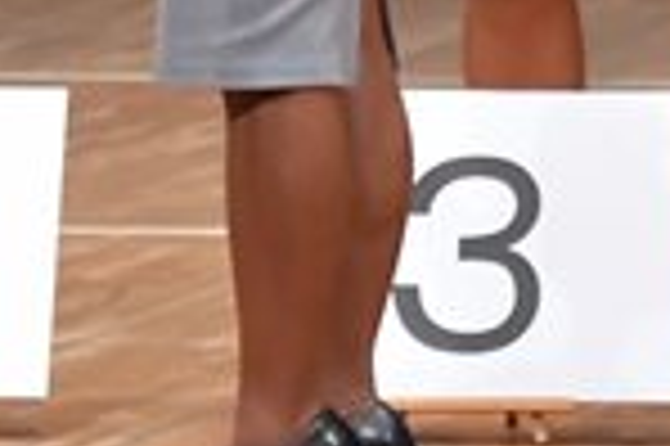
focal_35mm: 1329
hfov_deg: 1.6
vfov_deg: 1.0
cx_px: -281
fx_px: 24707
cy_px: -374
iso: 8000
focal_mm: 170
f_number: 5.6
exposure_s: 1/400
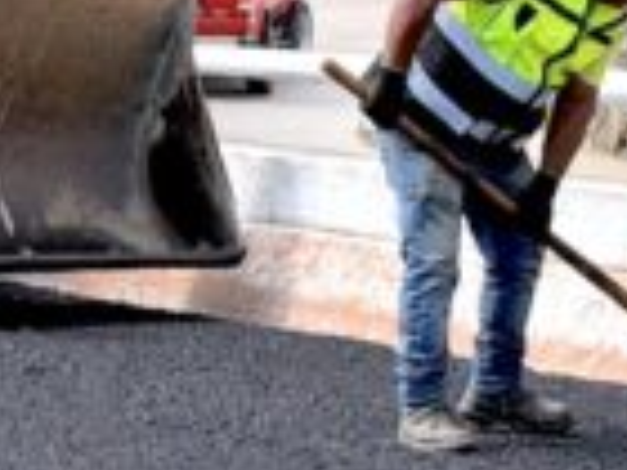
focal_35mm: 264
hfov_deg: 7.4
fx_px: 4782
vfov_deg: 5.6
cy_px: 201
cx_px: -166
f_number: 1.78
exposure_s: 1/1980
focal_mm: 6.76
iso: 64
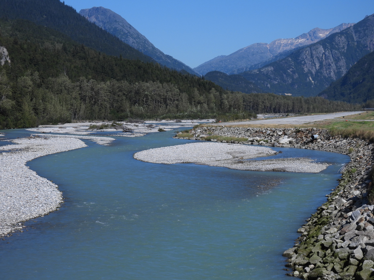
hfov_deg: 23.0
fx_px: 918
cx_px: 187
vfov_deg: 17.4
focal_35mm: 85
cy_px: 140
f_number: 4
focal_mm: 15.2
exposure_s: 1/1600
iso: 100
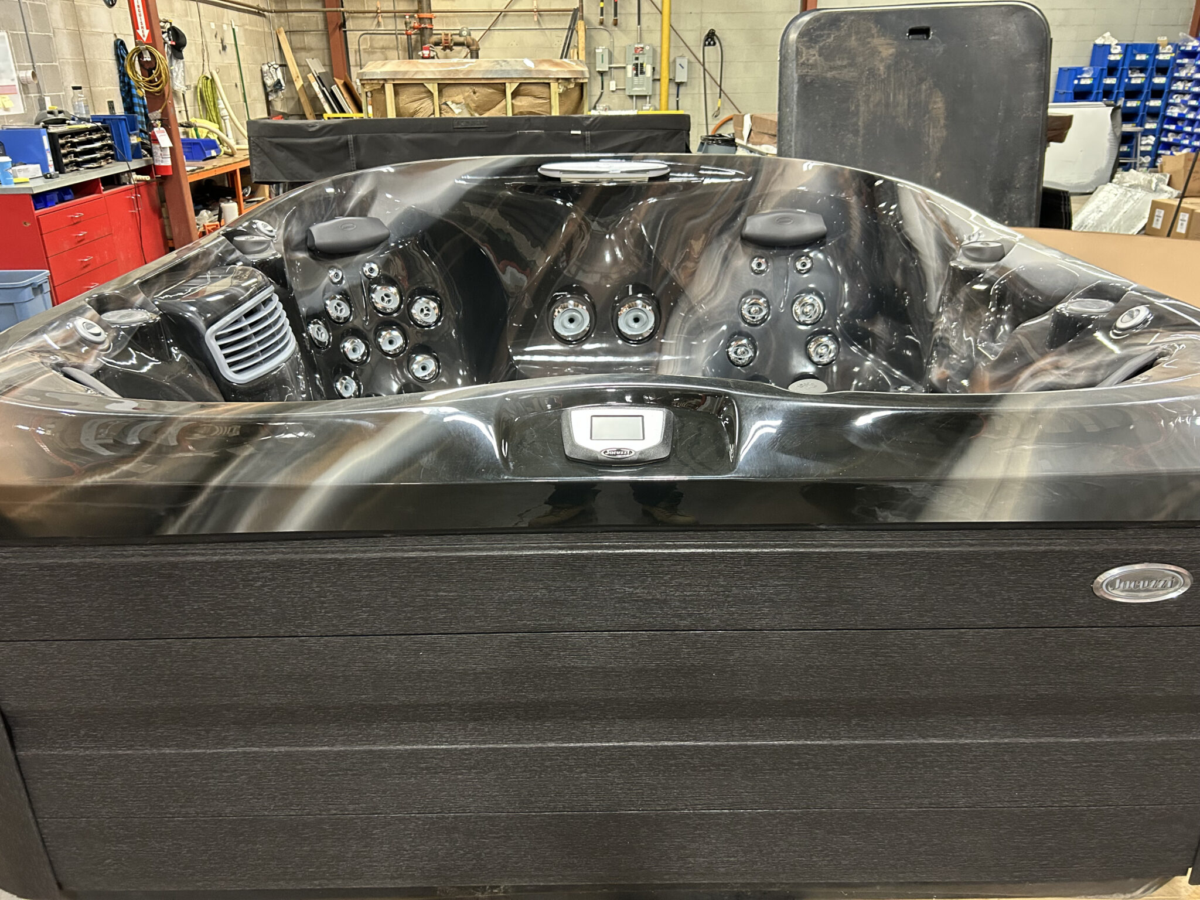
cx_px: 600
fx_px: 901
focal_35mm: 26
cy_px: 450
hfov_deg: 67.3
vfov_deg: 53.1
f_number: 1.5
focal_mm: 5.7
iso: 400
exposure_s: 1/40
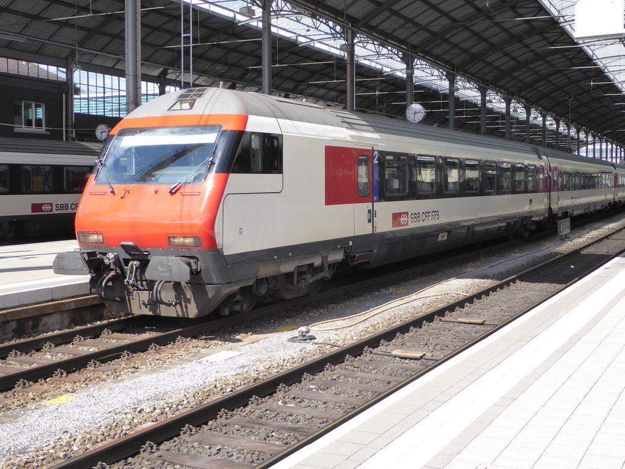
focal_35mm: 46
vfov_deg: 31.5
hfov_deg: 41.1
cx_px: 366
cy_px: 210
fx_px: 831
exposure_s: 1/250
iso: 125
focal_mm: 6.7
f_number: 3.7
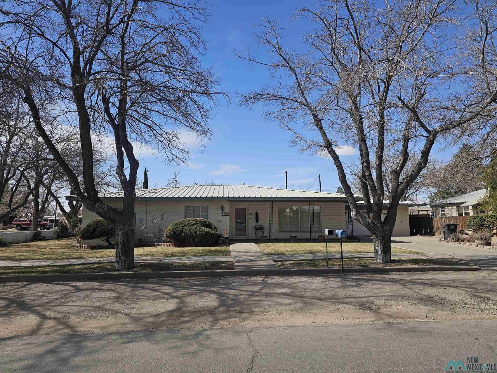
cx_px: 248
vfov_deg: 58.9
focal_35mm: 23
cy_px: 186
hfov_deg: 73.9
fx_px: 330
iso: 10
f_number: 1.7
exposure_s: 1/812
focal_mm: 6.3
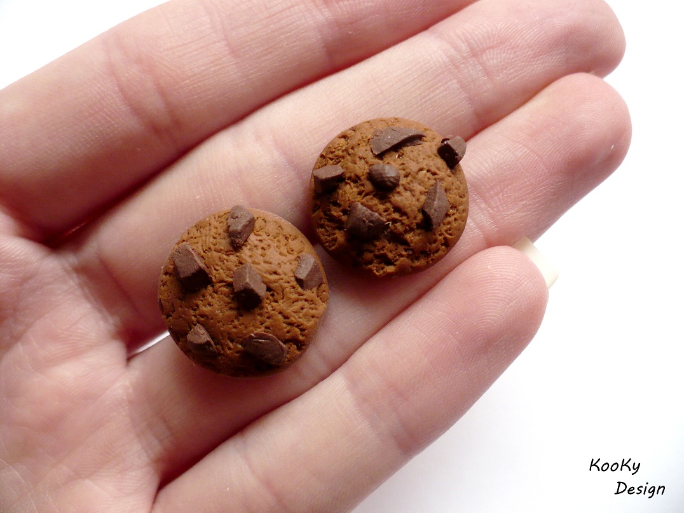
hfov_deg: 50.1
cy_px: 256
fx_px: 731
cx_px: 342
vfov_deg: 38.7
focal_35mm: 37
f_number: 2.8
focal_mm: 6.1
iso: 160
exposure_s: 1/30
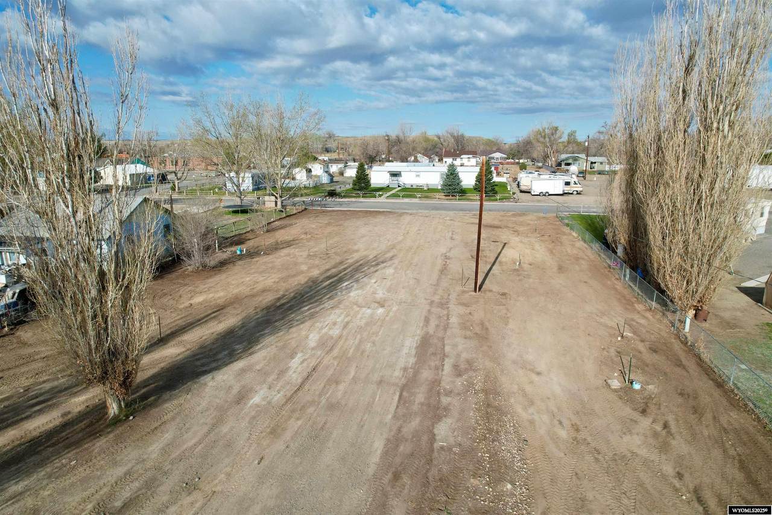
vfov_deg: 57.2
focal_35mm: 22
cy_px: 258
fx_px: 472
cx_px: 386
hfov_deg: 78.6
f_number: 2.8
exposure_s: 1/2000
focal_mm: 8.38
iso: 100
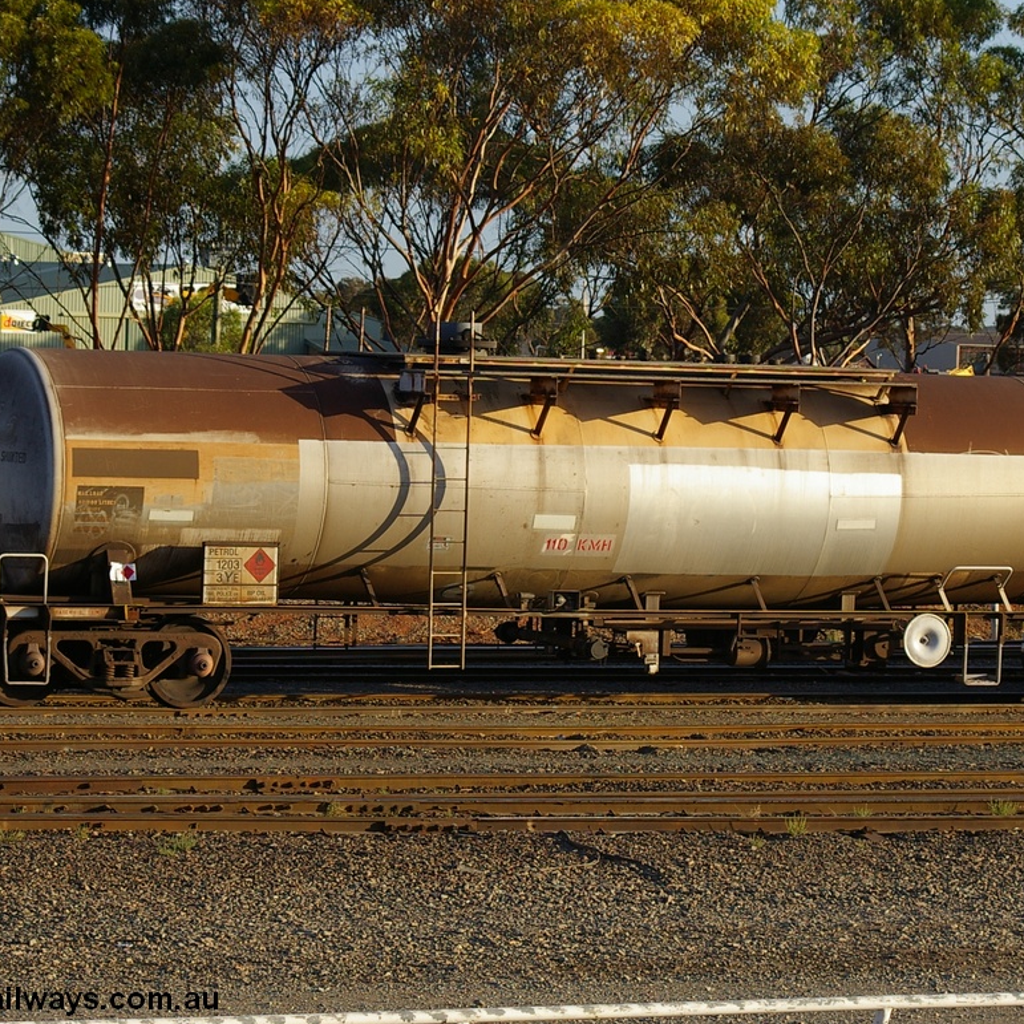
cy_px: 521
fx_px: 4953
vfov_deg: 11.8
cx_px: 616
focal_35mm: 148
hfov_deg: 11.8
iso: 200
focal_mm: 70
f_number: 6.7
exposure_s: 1/250
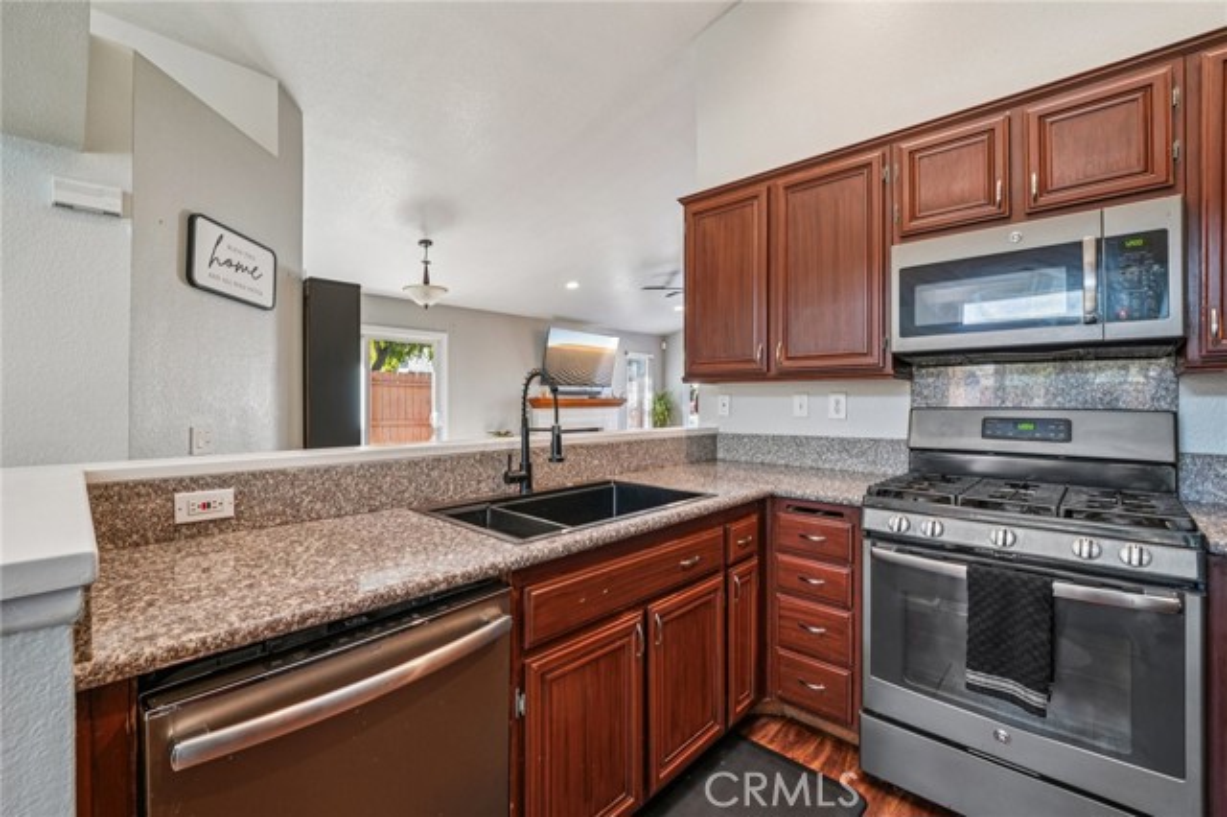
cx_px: 614
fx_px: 477
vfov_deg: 81.1
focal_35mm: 14
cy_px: 408
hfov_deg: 104.3
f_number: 8
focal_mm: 14
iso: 400
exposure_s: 1/8
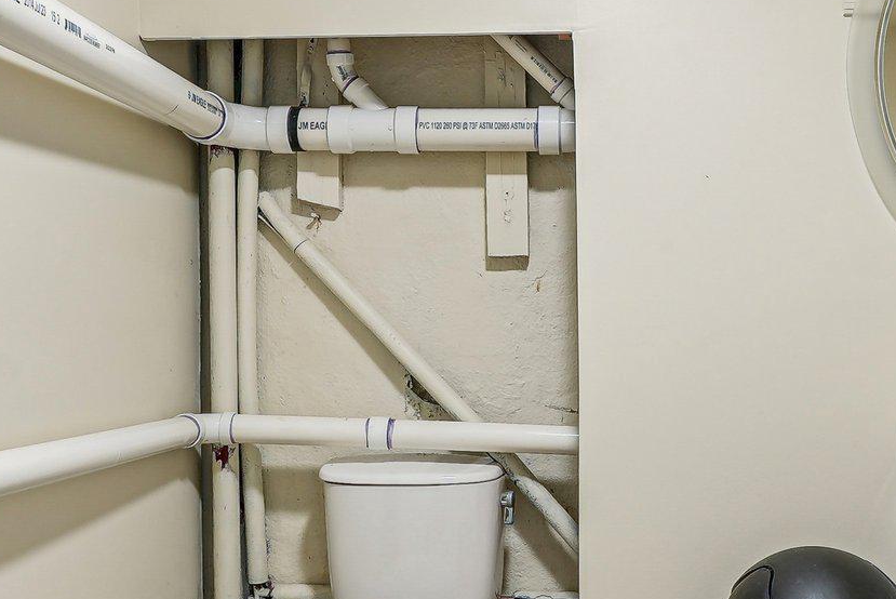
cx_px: 574
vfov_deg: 31.9
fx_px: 1046
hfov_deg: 45.9
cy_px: 291
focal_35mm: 42
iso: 100
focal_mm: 17
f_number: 8
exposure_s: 2
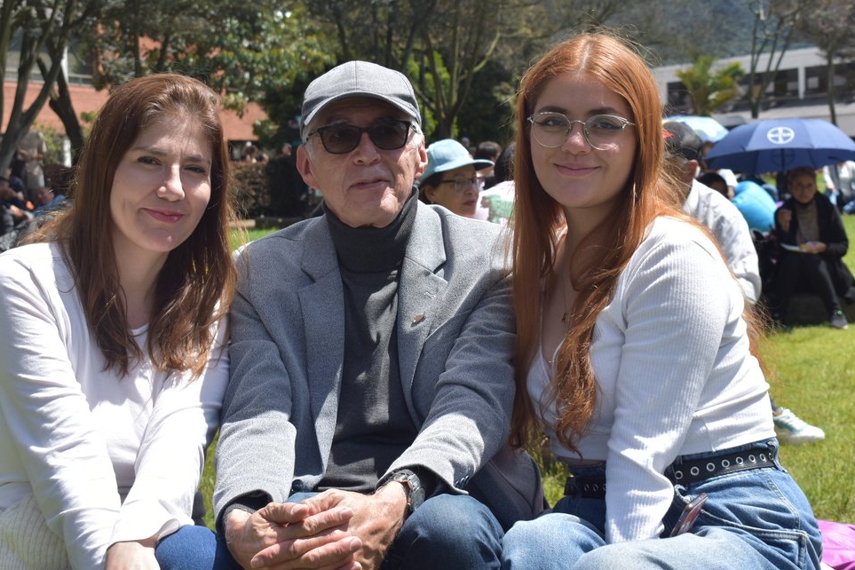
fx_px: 1686
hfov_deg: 28.5
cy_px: 222
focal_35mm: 71
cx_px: 421
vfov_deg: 19.2
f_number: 8
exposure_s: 1/500
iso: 220
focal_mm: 38
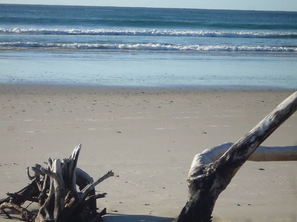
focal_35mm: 114
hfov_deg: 17.3
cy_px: 111
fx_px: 978
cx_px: 148
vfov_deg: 13.0
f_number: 8
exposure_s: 1/1000
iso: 500
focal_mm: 19.9
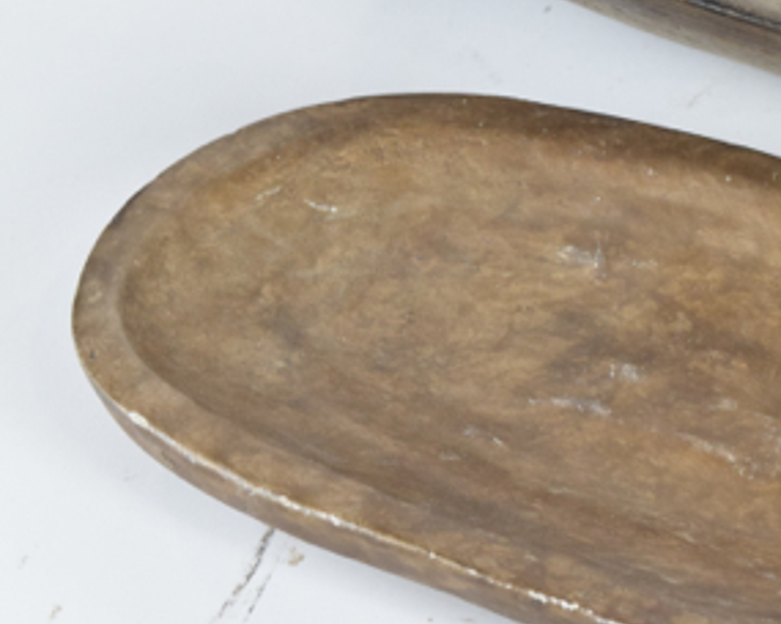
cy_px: 447
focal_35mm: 152
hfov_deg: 12.5
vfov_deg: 10.1
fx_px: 3513
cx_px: 836
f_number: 8
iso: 800
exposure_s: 1/125
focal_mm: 48
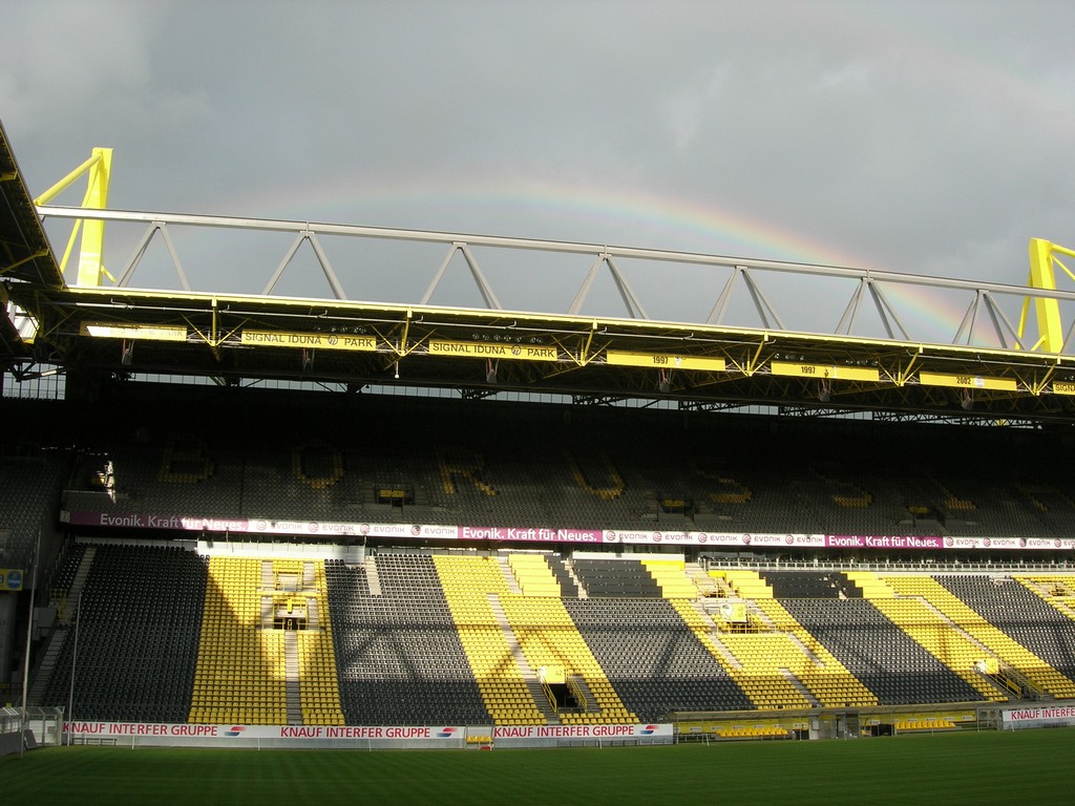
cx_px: 538
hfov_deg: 49.0
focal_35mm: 38
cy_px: 403
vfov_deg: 37.7
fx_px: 1180
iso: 64
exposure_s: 1/343
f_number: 4.8
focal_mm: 7.8
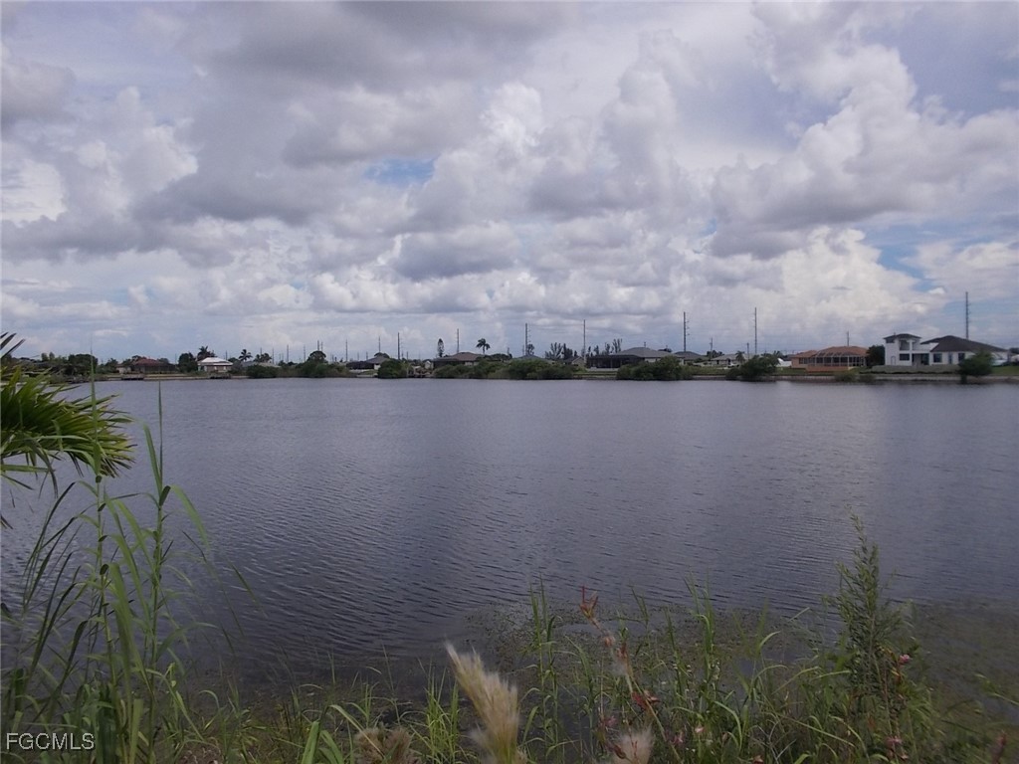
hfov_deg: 61.7
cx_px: 510
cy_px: 382
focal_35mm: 29
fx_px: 854
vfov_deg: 48.2
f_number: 3.3
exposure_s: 1/1600
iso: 80
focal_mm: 4.1
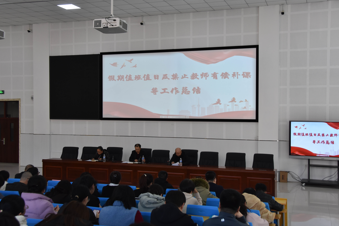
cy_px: 113
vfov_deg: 32.2
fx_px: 391
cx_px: 171
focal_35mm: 42
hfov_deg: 46.9
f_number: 5.6
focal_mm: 27
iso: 800
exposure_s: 1/125
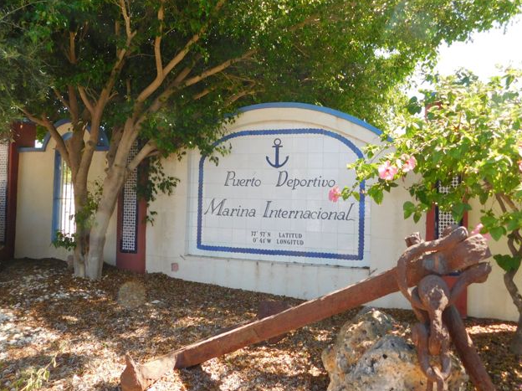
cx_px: 265
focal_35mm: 26
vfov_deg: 53.0
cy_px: 187
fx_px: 392
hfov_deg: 67.3
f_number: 3
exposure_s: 1/400
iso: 125
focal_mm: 4
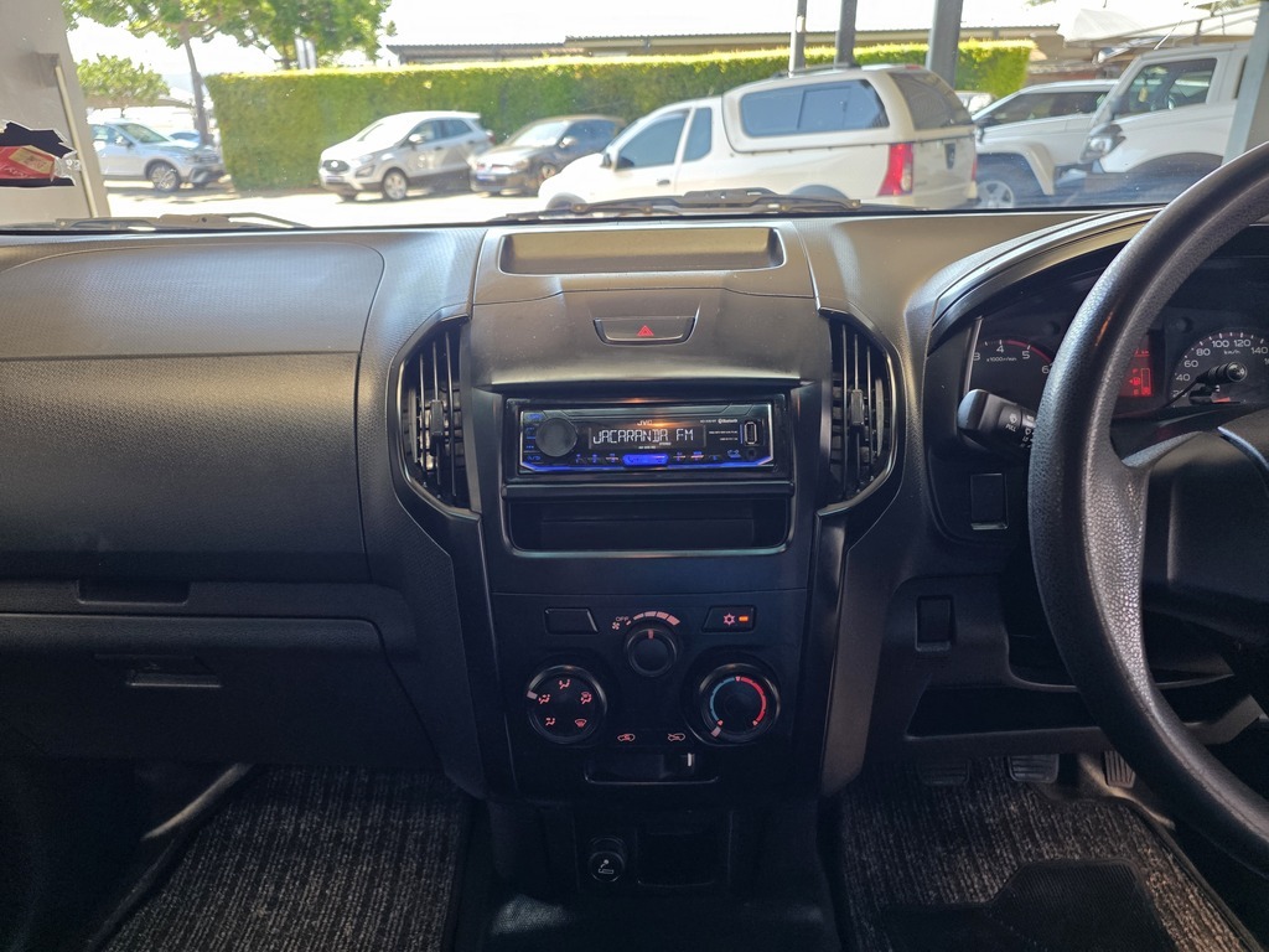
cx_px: 634
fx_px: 843
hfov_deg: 73.9
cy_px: 476
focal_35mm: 23
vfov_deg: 58.9
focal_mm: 6.25
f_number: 1.7
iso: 125
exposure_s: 1/100
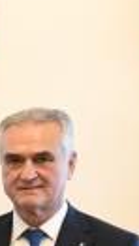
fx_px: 816
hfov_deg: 8.6
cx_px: -233
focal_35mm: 125
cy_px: 220
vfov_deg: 16.9
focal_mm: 35
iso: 3200
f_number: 5
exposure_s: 1/80
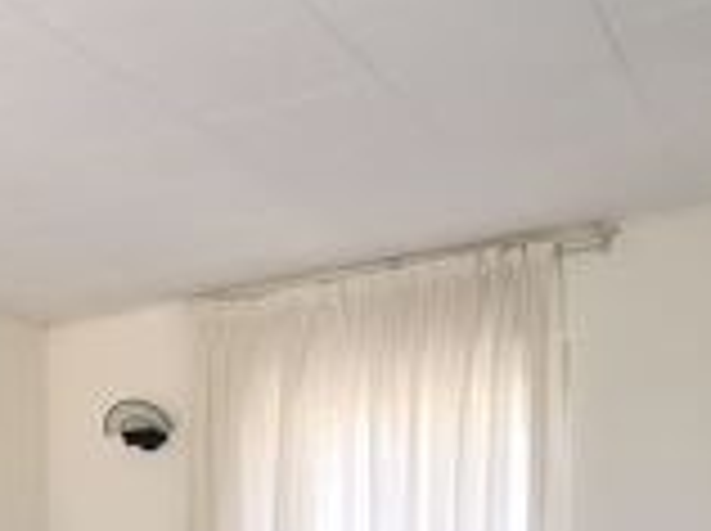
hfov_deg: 28.5
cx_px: -164
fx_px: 1189
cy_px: 639
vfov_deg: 23.1
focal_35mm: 58
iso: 100
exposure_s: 1/50
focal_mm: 2.2
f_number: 2.2
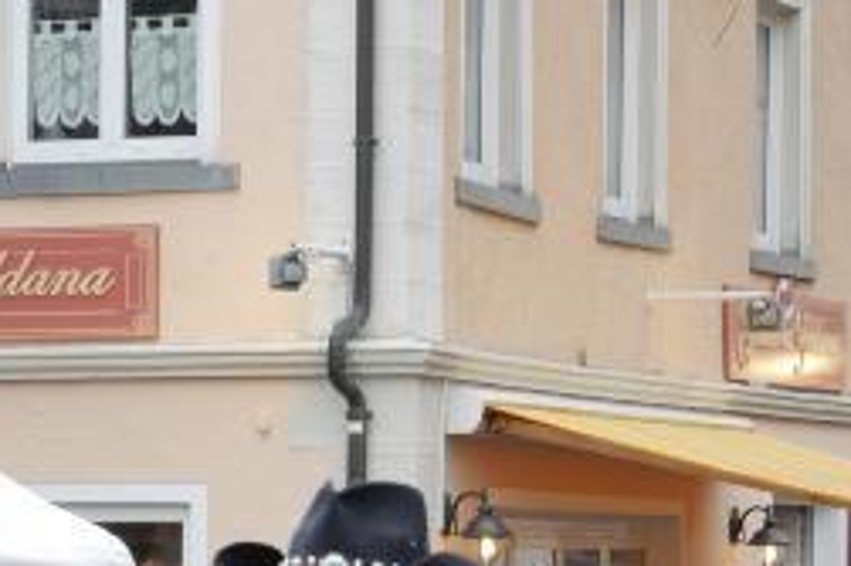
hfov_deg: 7.5
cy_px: 990
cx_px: -146
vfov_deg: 5.0
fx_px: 6425
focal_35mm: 272
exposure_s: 1/100
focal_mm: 41
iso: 200
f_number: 5.3
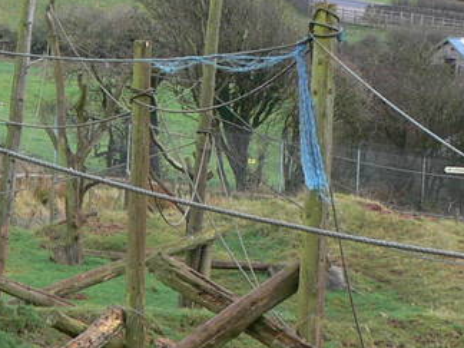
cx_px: -37
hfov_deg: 11.3
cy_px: 431
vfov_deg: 8.5
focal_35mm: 173
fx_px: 2319
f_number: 4
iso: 80
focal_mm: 7.4
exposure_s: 1/50
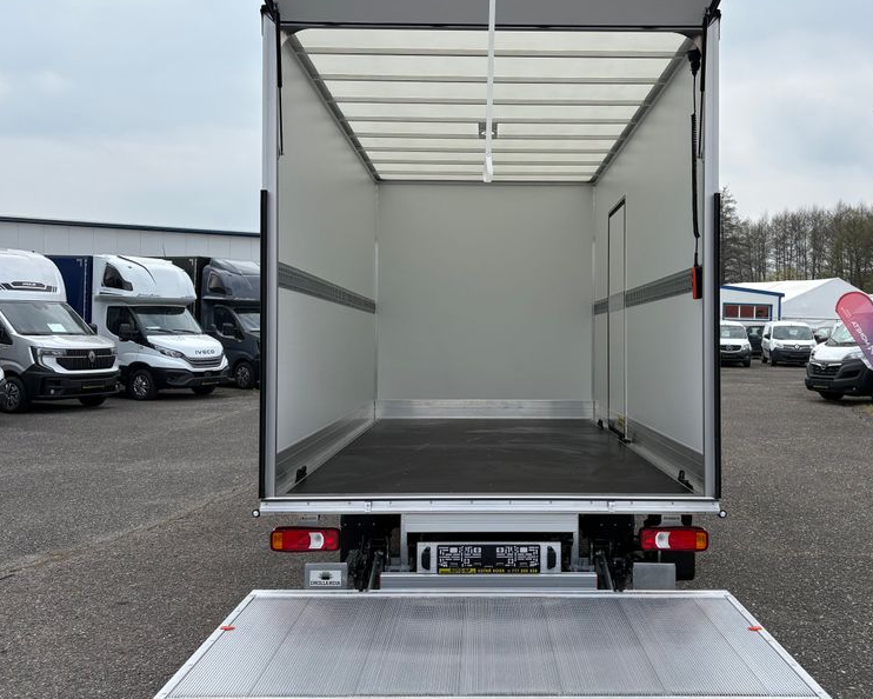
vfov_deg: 42.2
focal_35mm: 35
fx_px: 905
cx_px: 505
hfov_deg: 51.3
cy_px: 324
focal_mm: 5.96
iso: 50
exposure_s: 1/2747
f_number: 1.6
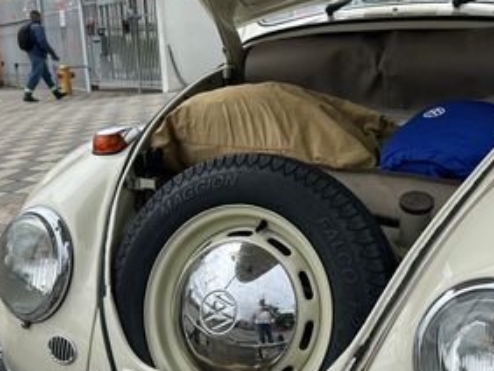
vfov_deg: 35.9
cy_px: 217
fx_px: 571
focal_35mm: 40
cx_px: 315
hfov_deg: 46.3
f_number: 1.78
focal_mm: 6.86
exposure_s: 1/2028
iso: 80
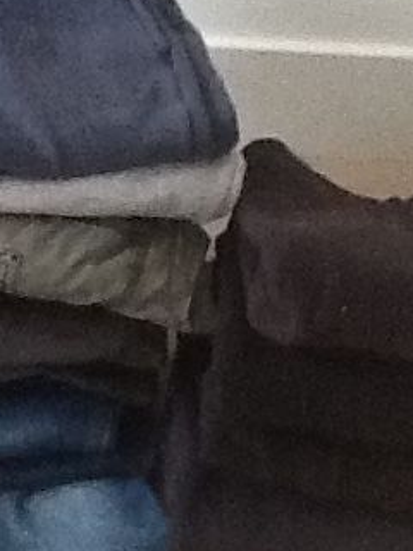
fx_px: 2100
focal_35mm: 132
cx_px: 248
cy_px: 403
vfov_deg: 14.9
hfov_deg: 11.2
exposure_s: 1/30
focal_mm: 2.03
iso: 250
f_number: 2.4
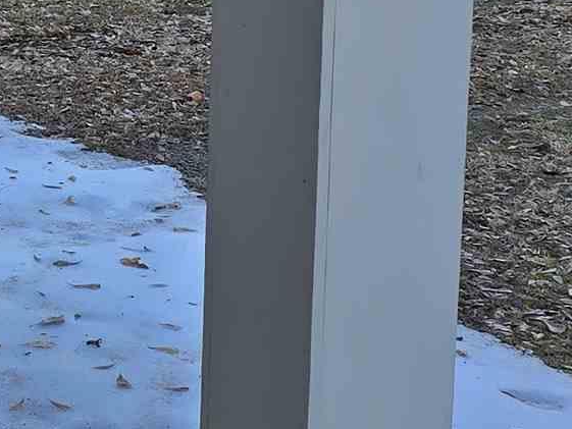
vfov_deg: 11.4
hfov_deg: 14.9
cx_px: -170
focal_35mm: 126
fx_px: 2082
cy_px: -140
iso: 16
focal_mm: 6.3
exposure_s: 1/180
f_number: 1.7
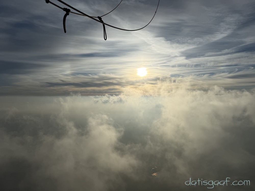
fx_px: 177
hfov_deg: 71.6
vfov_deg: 56.8
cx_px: 128
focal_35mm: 24
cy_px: 96
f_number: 1.78
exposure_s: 1/22727
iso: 64
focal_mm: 6.76
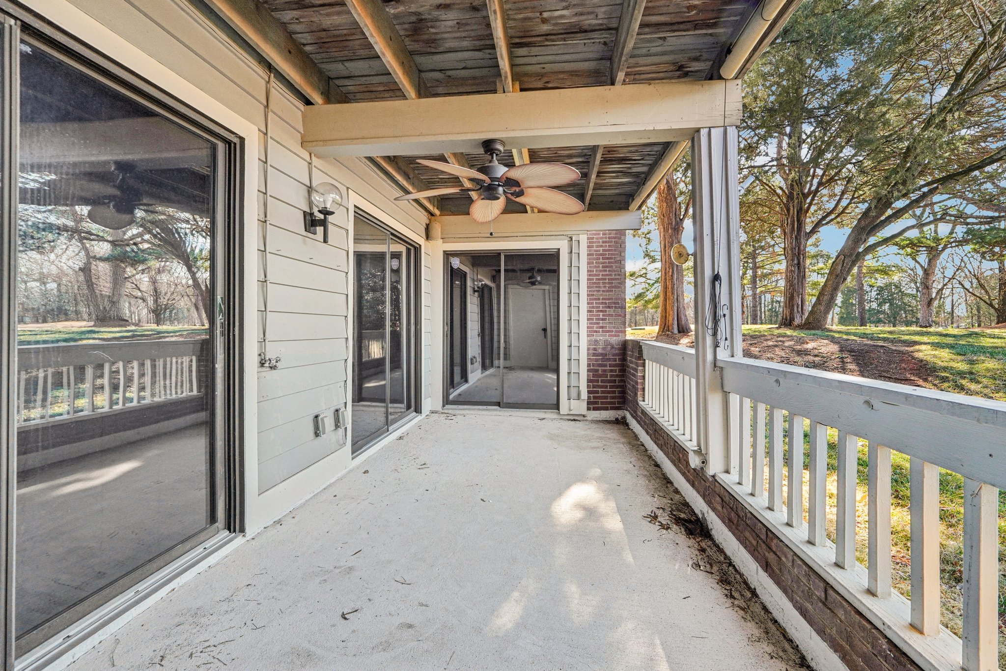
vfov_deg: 77.3
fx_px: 419
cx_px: 503
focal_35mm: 15
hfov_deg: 100.4
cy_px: 336
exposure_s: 1/20
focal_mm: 10
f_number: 8
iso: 400
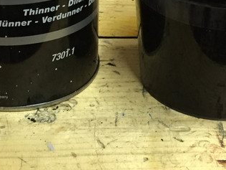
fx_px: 640
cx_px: 119
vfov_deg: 14.9
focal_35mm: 98
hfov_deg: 20.0
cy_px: 21
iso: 200
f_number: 2.2
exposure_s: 1/33
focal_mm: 4.15
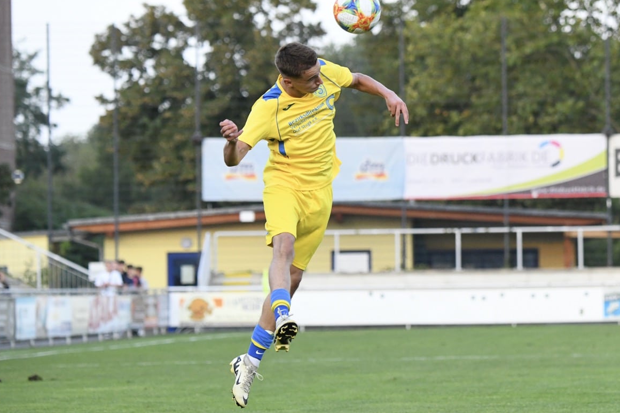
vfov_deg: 7.1
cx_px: 292
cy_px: 196
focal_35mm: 193
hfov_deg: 10.7
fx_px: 3322
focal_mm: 175
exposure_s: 1/1600
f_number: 5
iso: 4500
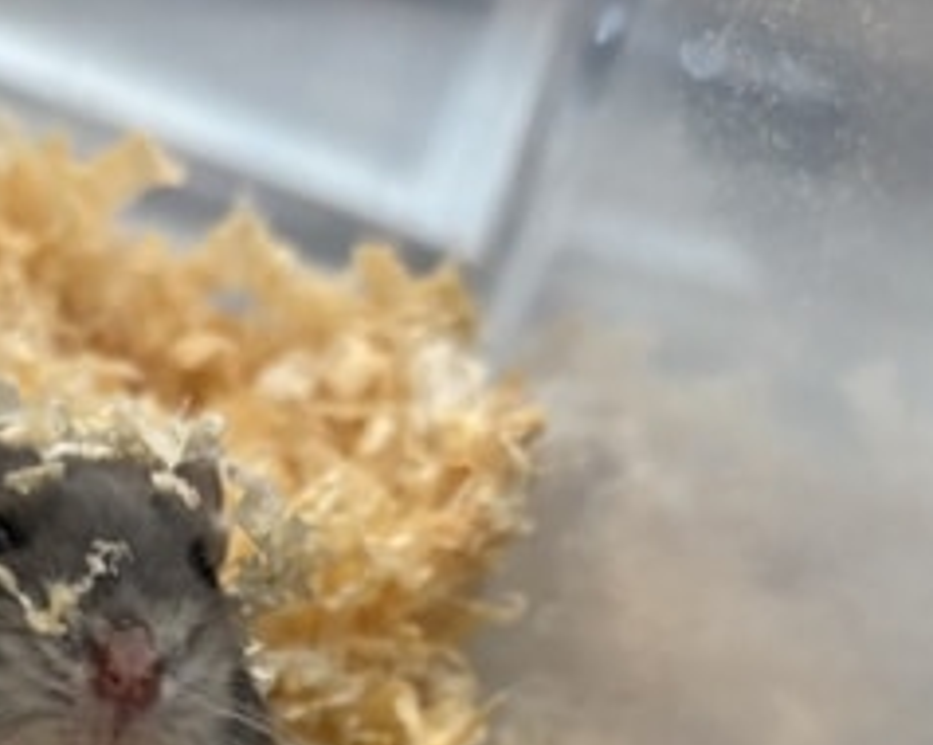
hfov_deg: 28.3
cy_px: 874
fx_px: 1766
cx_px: 67
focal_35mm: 64
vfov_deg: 22.1
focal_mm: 5.96
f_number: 1.6
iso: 400
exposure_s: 1/50
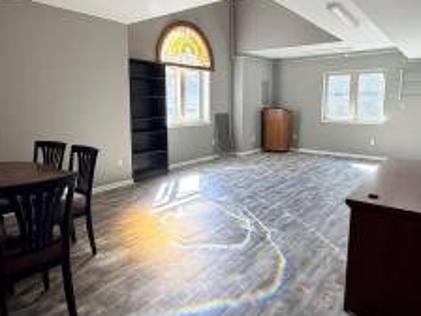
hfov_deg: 69.4
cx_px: 212
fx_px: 304
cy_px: 141
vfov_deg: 54.8
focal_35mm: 25
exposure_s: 1/121
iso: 200
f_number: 2.2
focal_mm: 2.22
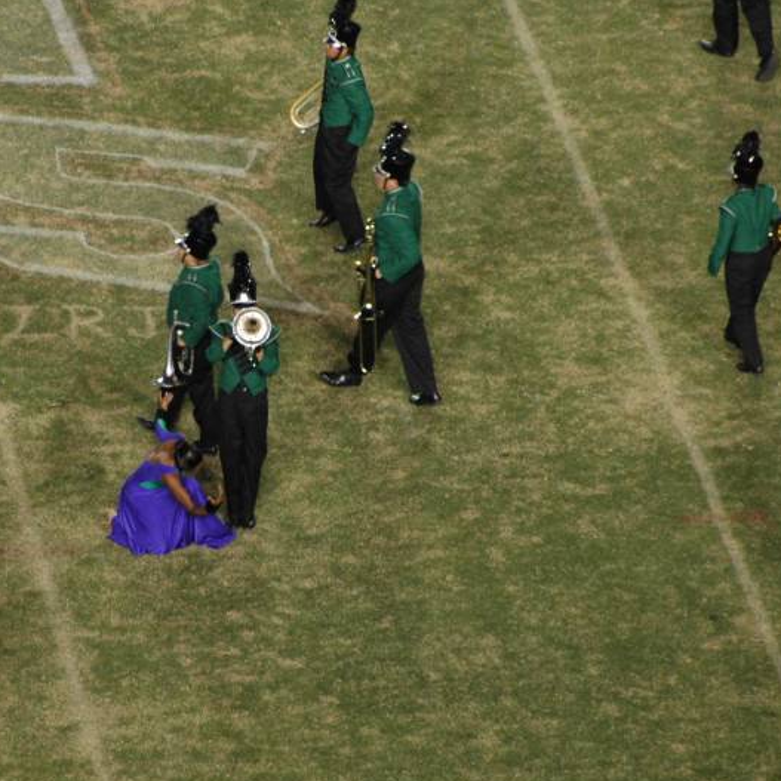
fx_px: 12635
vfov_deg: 3.5
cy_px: 379
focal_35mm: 495
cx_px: 256
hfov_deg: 3.5
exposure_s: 1/60
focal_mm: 200
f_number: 5.6
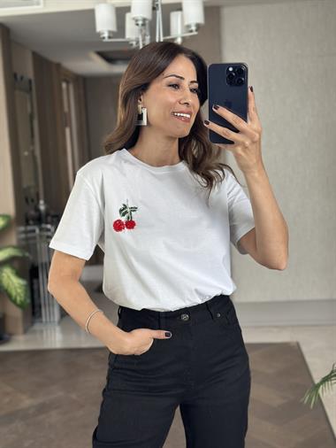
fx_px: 621
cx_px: 168
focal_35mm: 48
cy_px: 224
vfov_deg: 39.6
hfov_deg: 30.3
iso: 125
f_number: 1.78
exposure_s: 1/97
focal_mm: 6.86
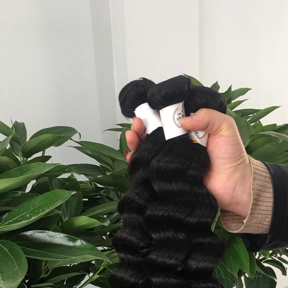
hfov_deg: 34.7
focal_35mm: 49
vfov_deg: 32.6
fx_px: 461
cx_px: 136
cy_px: 271
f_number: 2.2
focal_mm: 4.15
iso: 40
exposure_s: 1/17
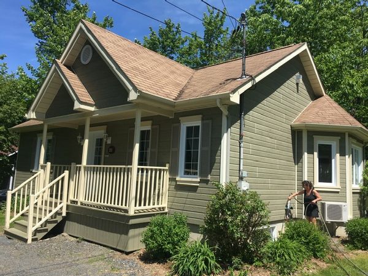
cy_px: 138
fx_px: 308
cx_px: 184
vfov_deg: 48.2
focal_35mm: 29
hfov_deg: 61.7
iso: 25
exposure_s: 1/1326
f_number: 2.2
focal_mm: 4.15
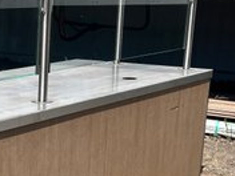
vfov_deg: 15.6
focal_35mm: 93
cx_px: -76
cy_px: 167
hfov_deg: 19.4
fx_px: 631
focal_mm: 5.1
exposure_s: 1/4310
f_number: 1.6
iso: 50
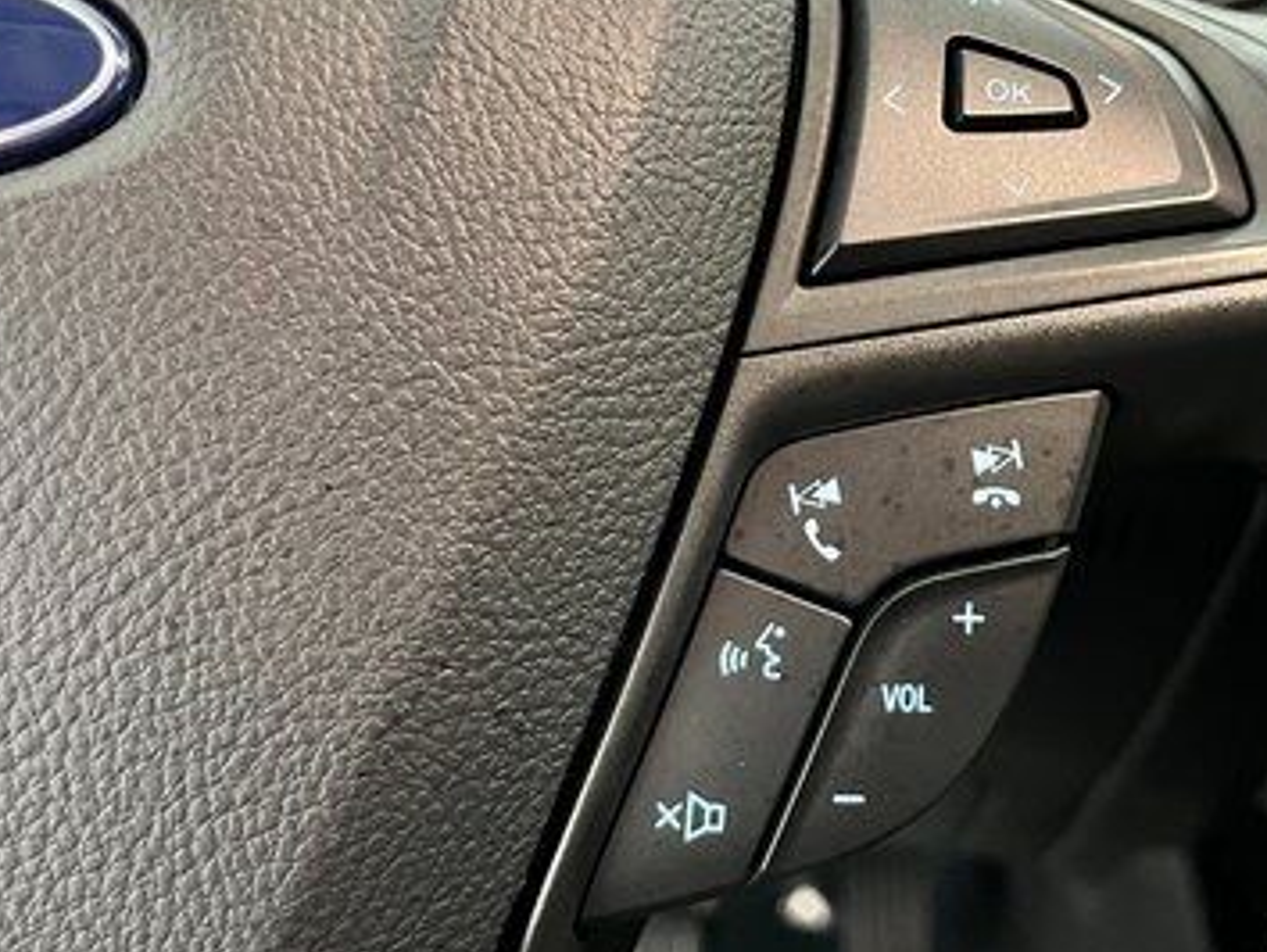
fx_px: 1721
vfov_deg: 30.9
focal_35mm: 47
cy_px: 483
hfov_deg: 40.1
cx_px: 802
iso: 800
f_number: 1.6
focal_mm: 5.1
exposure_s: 1/30
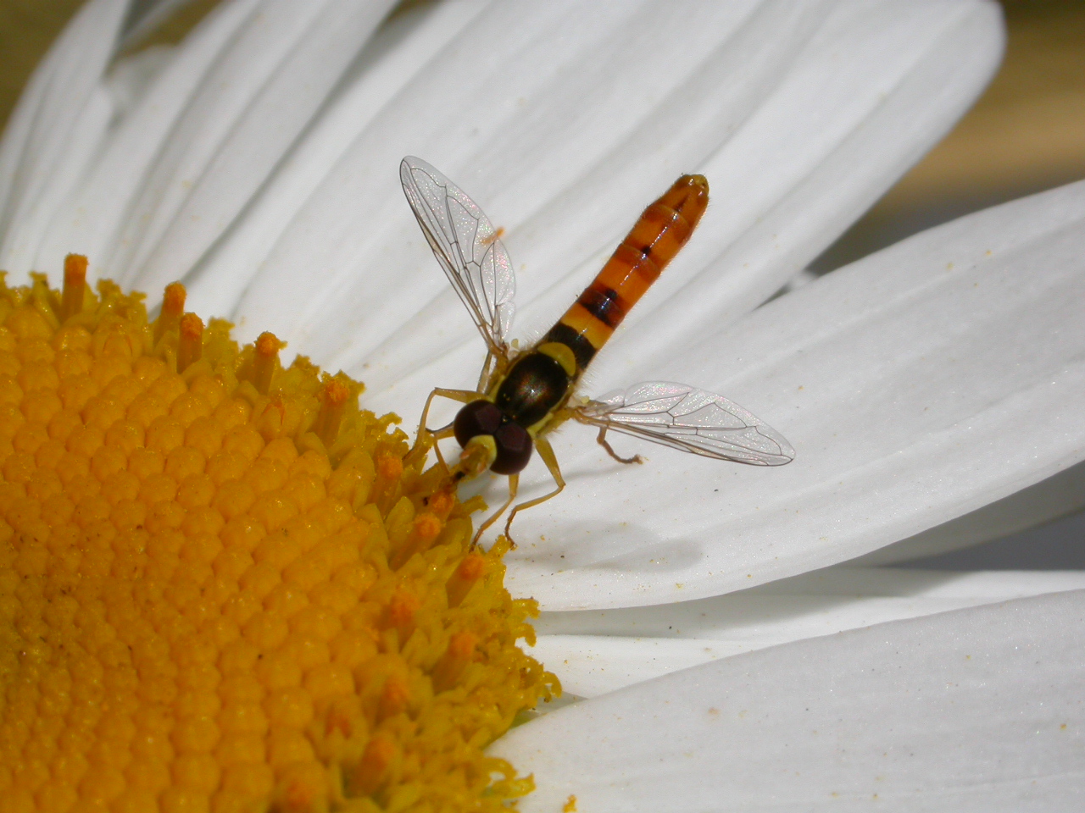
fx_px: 3981
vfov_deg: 11.7
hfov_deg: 15.5
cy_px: 406
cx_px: 542
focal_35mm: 127
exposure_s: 1/726
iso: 100
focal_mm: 26.4
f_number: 10.3
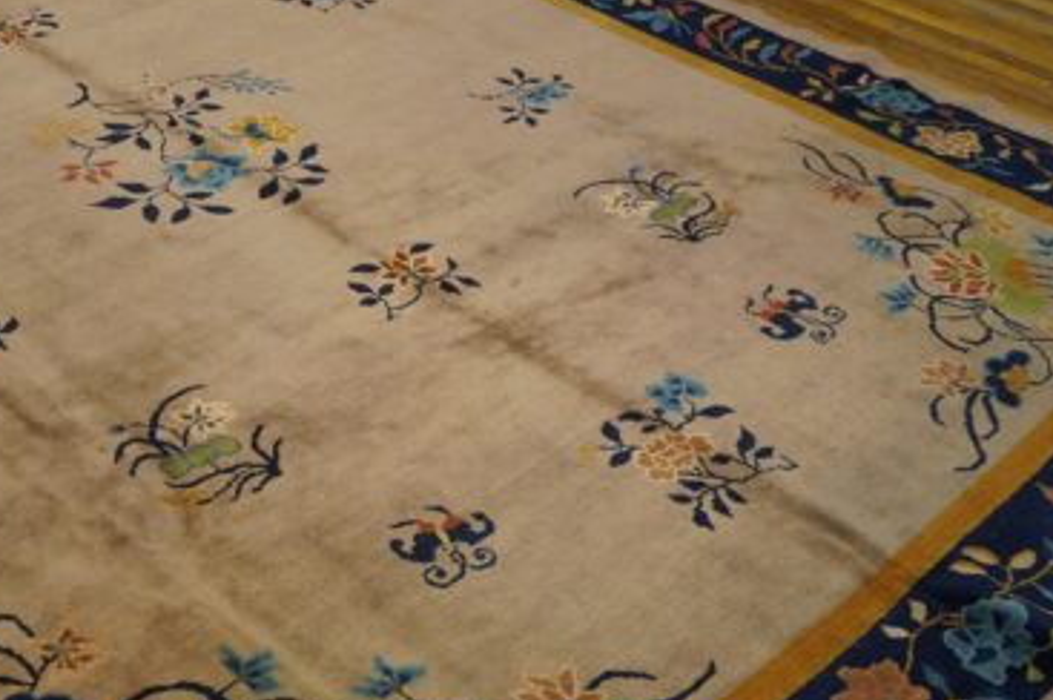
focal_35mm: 49
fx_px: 1432
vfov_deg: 27.5
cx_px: 221
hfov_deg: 38.9
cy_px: 374
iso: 640
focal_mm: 20
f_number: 4
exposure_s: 1/60
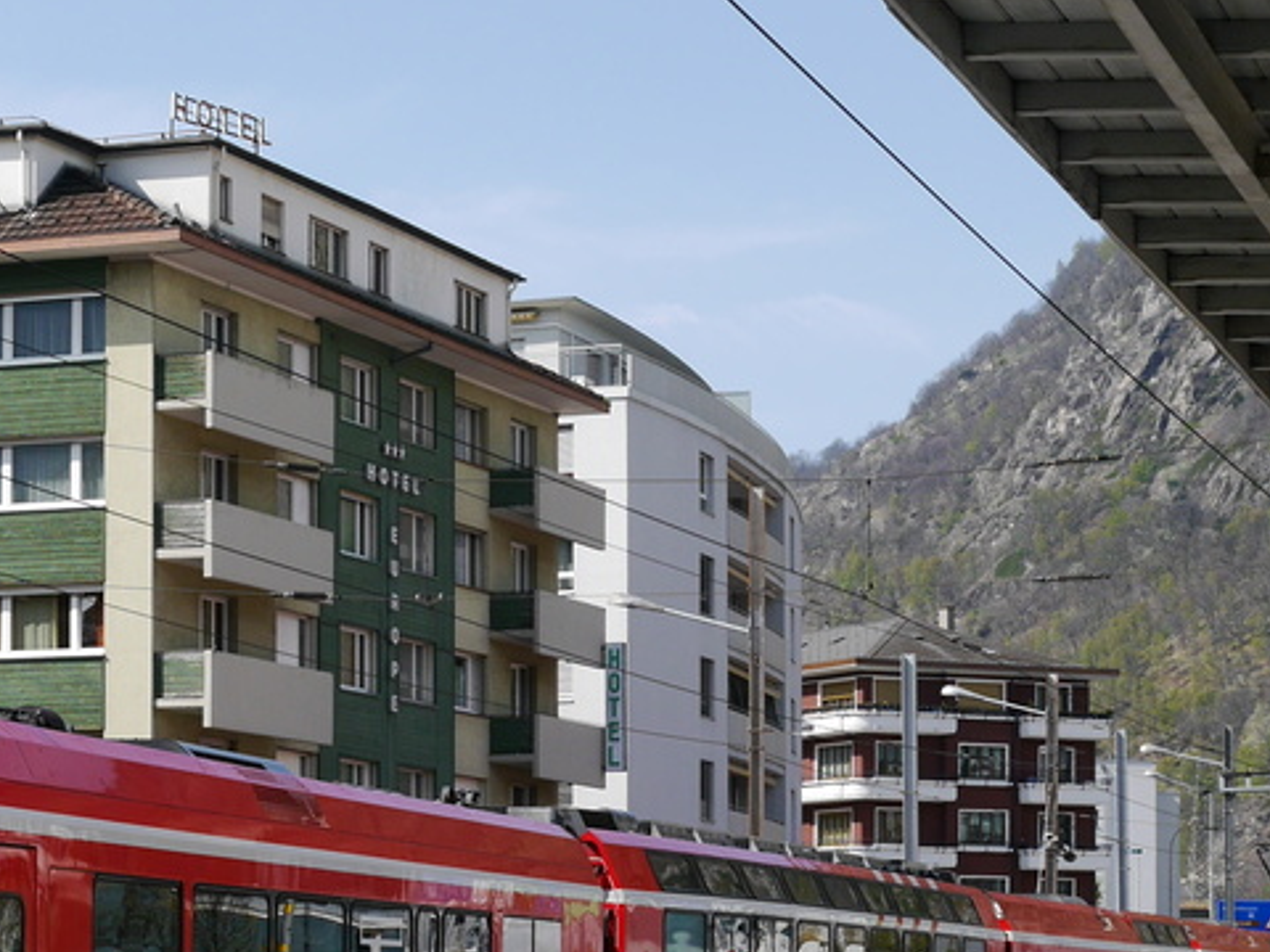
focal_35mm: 125
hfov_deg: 15.6
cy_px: 889
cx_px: 148
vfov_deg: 11.8
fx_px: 4586
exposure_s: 1/400
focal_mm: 25
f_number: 8
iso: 160
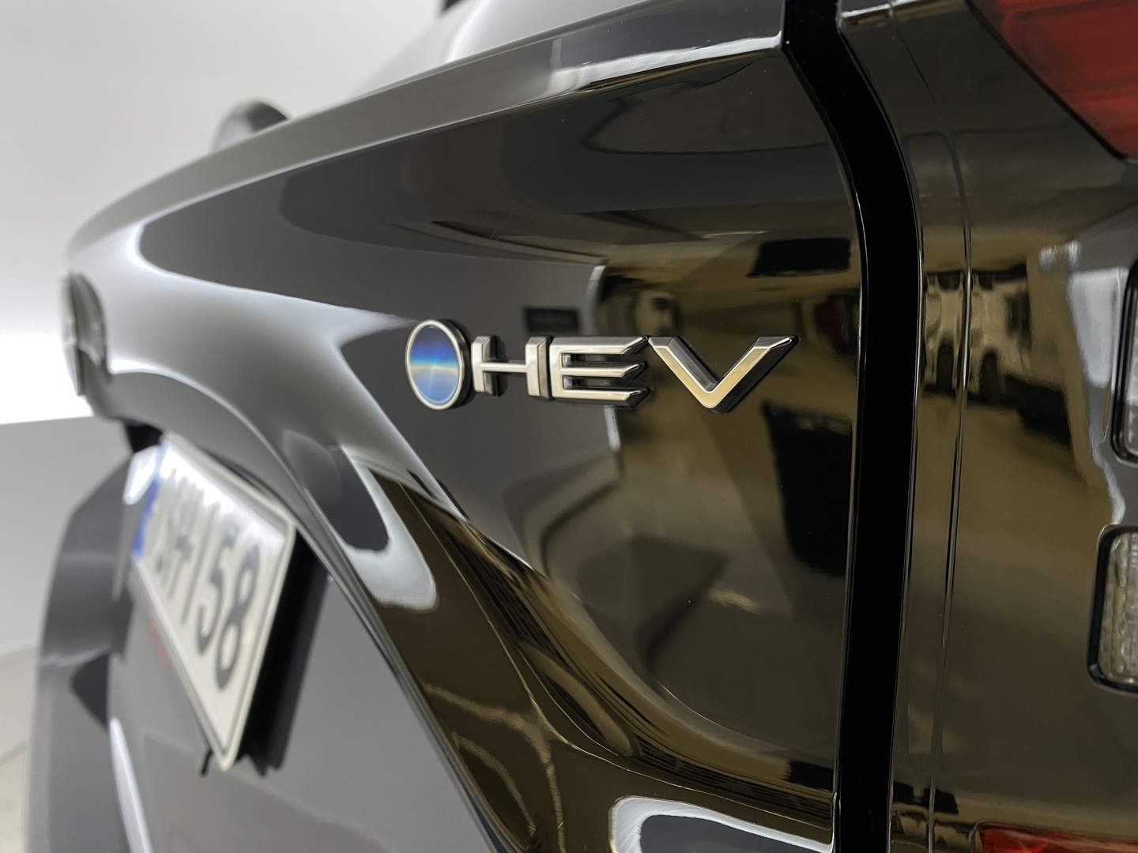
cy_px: 426
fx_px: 822
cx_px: 569
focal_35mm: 25
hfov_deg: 69.4
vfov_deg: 54.9
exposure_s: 1/50
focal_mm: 4.25
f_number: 1.8
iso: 250
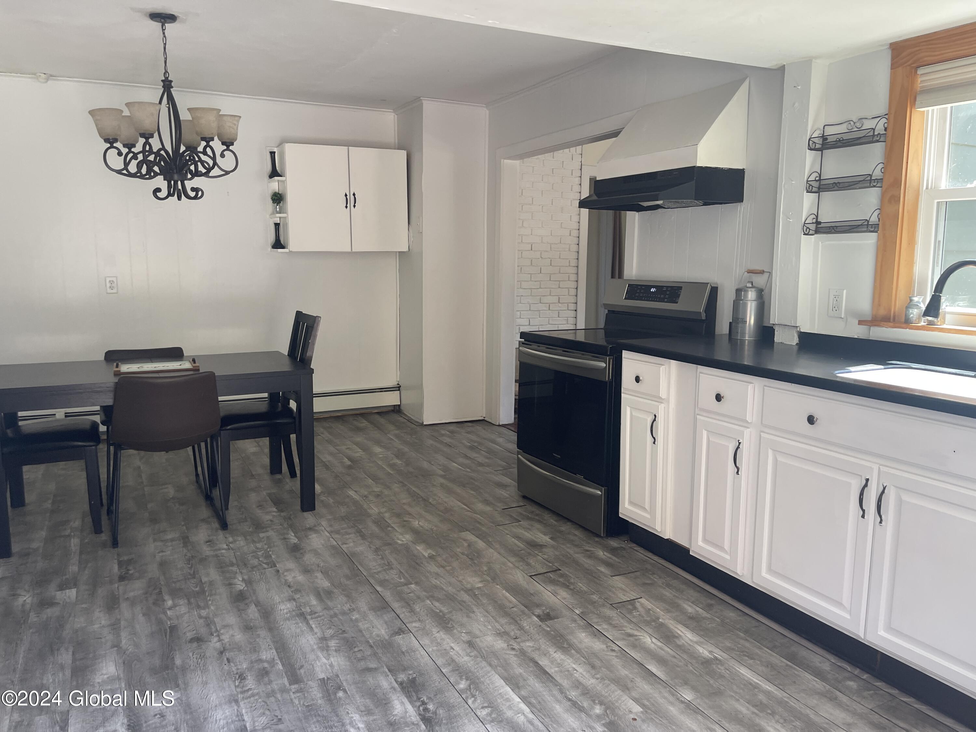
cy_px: 366
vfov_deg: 53.1
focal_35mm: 26
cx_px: 488
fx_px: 733
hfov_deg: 67.3
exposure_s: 1/121
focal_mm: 5.1
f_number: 1.6
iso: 100
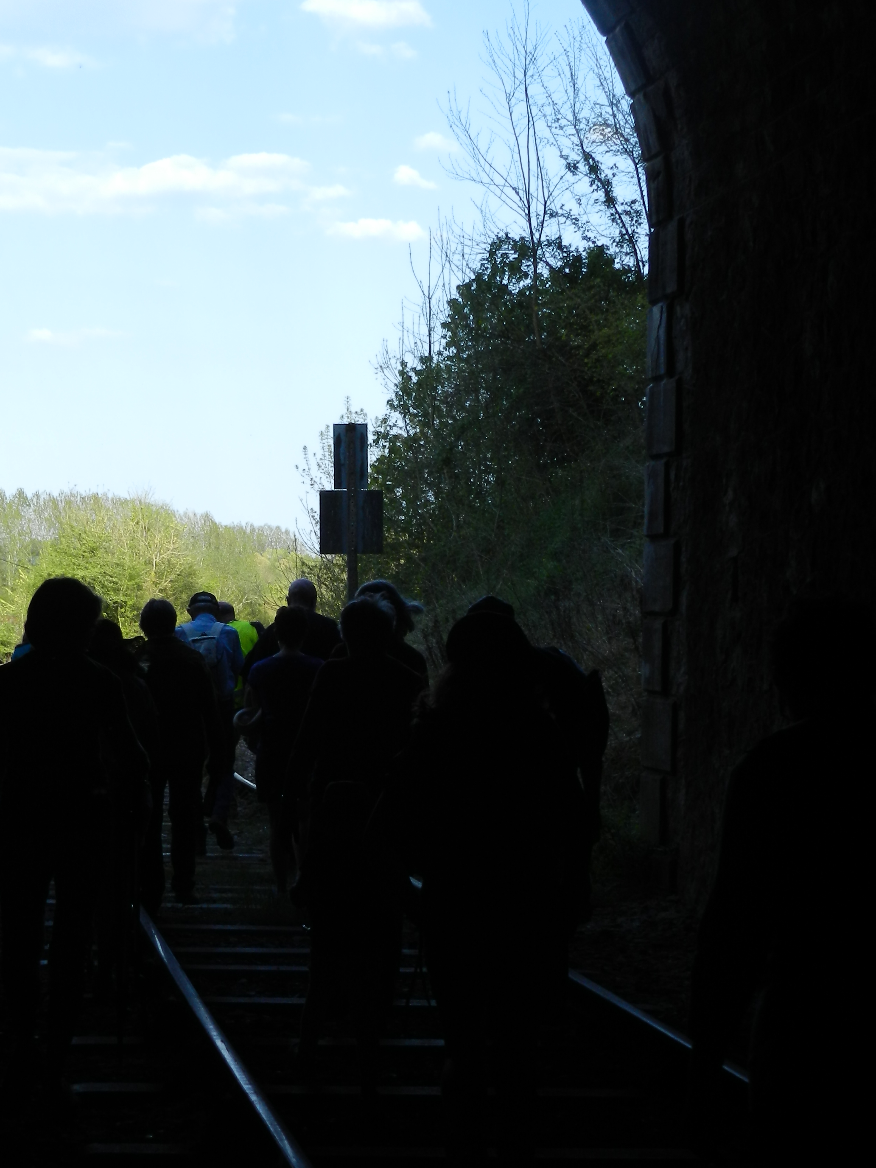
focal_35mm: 77
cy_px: 622
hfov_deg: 19.1
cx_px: 319
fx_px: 2598
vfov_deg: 25.3
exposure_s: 1/500
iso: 160
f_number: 4.4
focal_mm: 9.4
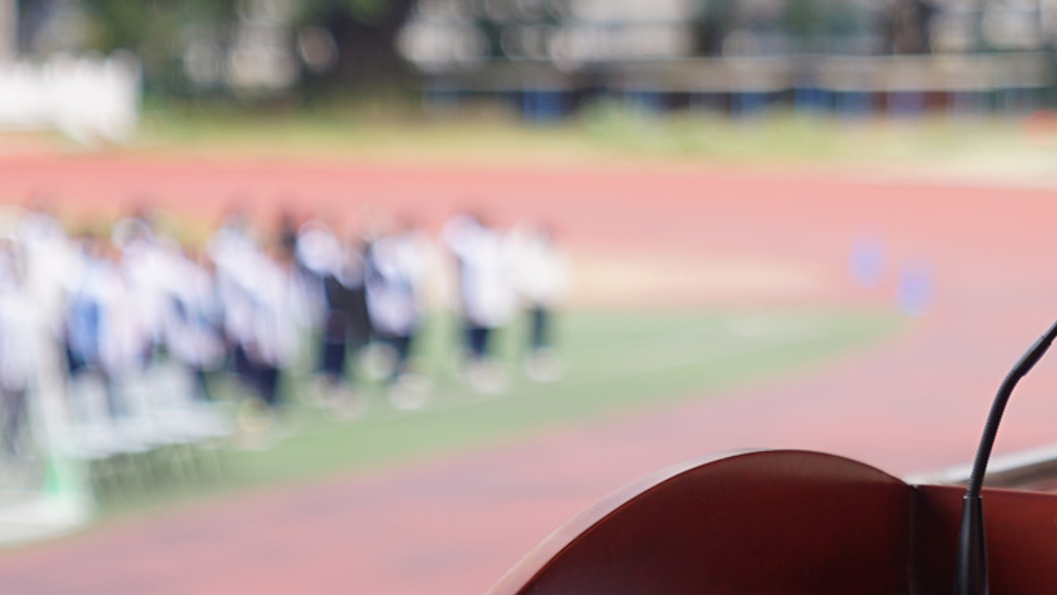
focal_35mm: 198
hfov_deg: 10.9
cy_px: -328
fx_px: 5551
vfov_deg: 6.1
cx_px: 747
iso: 100
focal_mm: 66
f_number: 2.8
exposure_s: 1/160
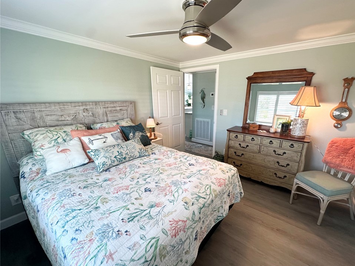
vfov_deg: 81.7
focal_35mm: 15
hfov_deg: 98.0
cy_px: 140
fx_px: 154
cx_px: 190
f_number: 2.2
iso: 160
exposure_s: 1/120
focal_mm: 2.22
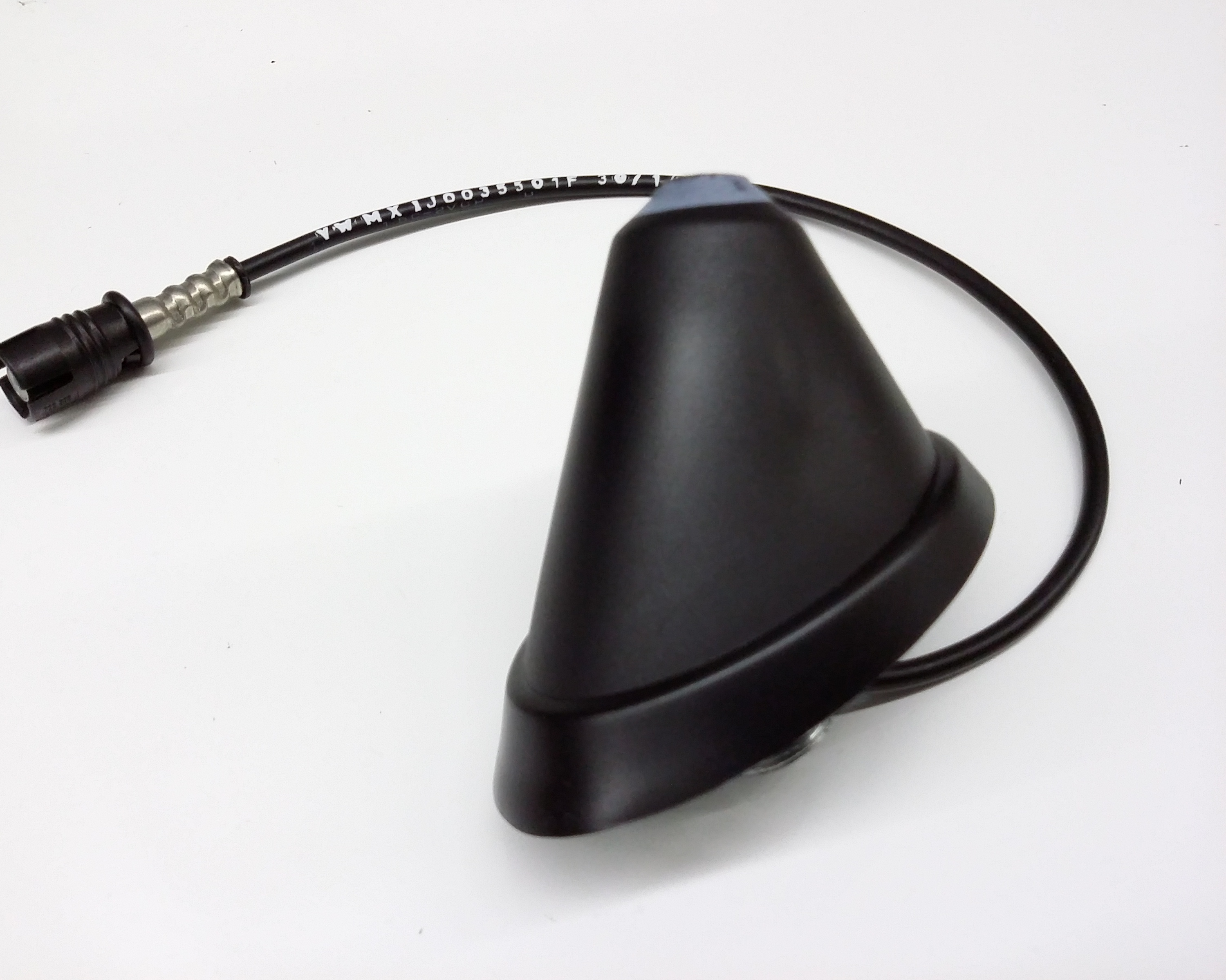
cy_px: 485
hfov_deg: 52.8
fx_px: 1234
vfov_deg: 43.4
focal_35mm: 34
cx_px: 562
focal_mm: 3.4
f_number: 2.4
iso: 160
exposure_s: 1/20
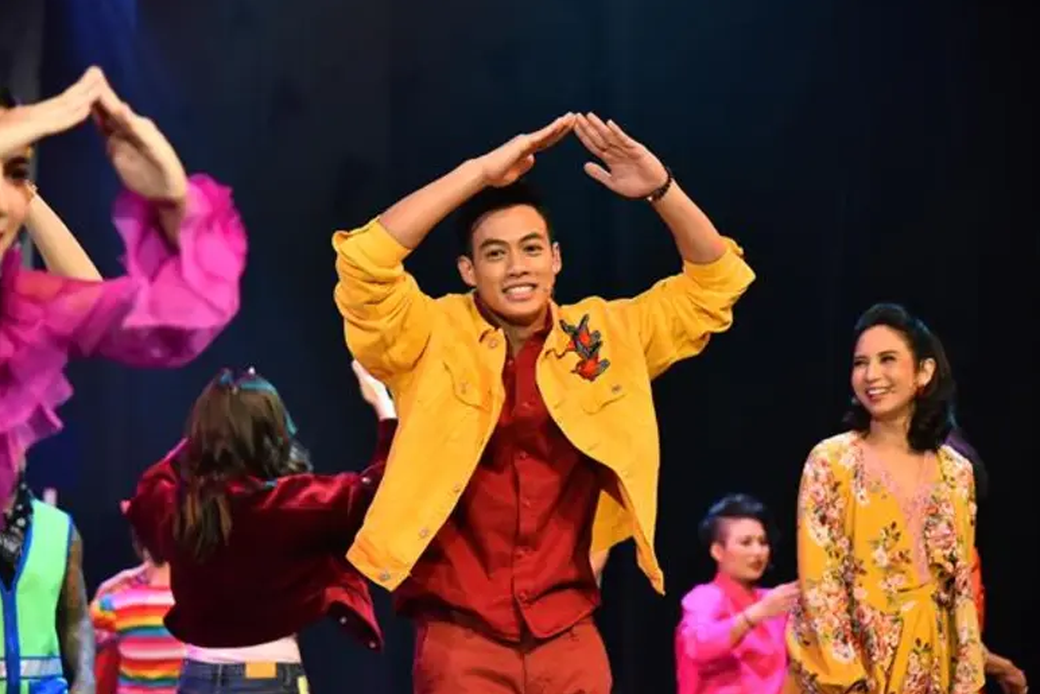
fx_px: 2918
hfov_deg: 20.2
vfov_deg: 13.6
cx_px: 523
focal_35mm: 101
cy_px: 346
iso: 4000
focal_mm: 100
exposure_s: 1/320
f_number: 4.5
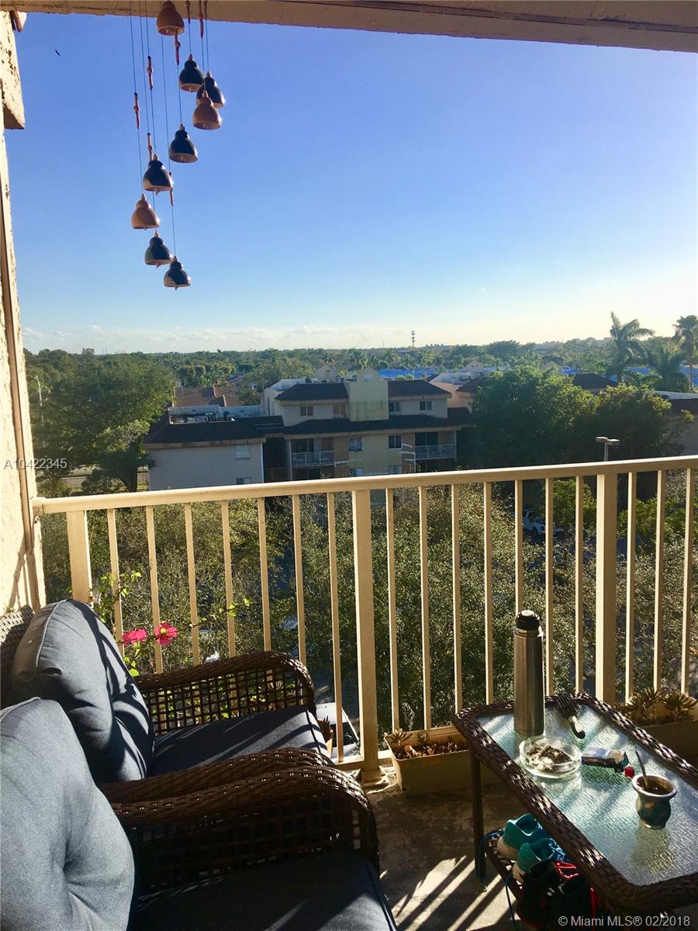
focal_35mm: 29
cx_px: 349
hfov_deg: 48.2
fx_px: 780
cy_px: 466
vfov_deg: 61.7
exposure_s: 1/1789
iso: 25
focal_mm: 4.15
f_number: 2.2
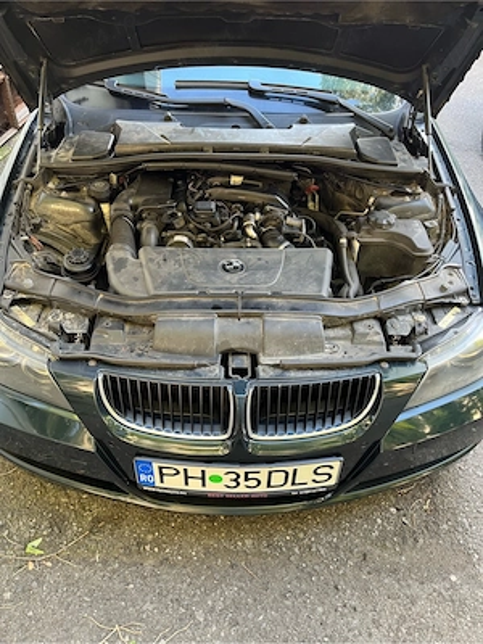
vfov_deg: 67.3
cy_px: 322
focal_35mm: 26
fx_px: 484
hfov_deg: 53.1
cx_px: 242
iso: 125
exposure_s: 1/81
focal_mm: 5.1
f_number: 1.6
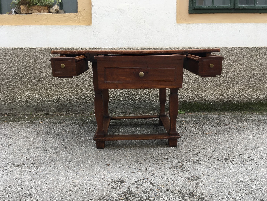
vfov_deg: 46.8
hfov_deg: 60.0
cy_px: 102
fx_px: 231
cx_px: 134
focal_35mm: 30
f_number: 2.2
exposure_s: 1/204
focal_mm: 4.15
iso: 25
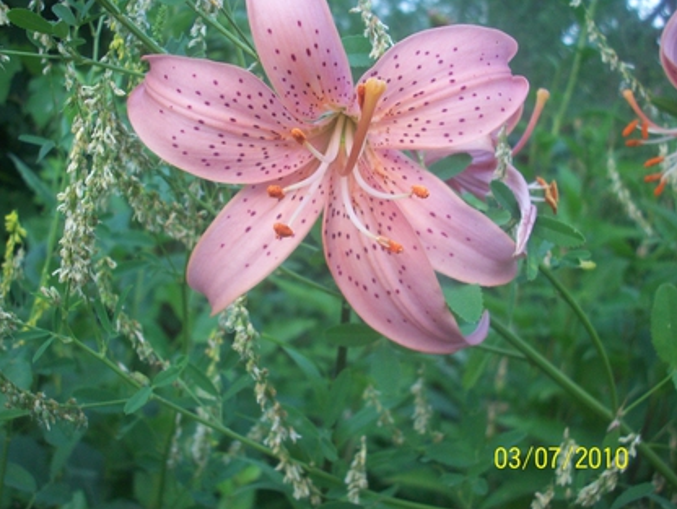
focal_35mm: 40
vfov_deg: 36.0
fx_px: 783
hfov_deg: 46.7
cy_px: 236
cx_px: 314
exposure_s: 1/64
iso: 92
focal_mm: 6.2
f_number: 2.8
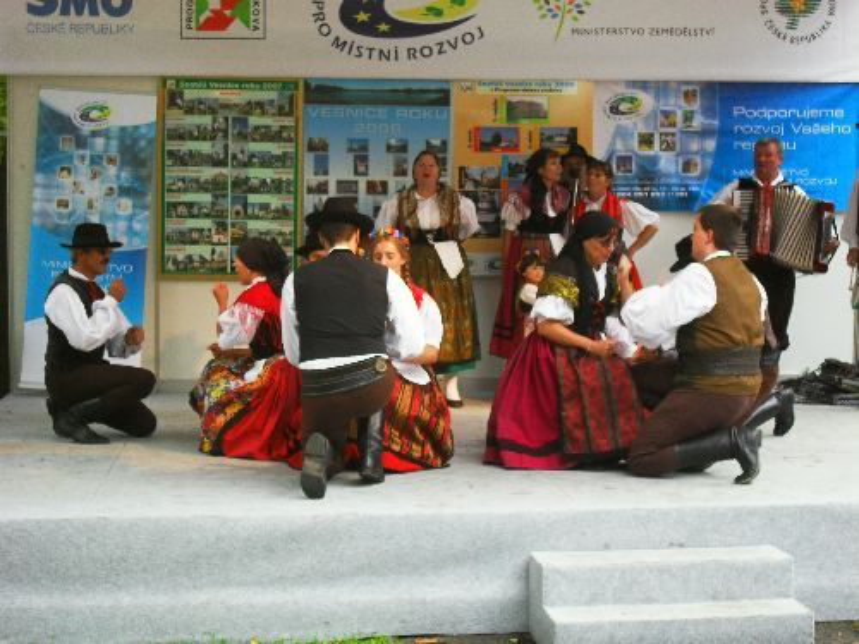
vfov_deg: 22.3
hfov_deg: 29.4
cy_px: 322
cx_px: 430
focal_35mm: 66
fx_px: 1638
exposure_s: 1/60
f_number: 4.6
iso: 100
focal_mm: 11.7
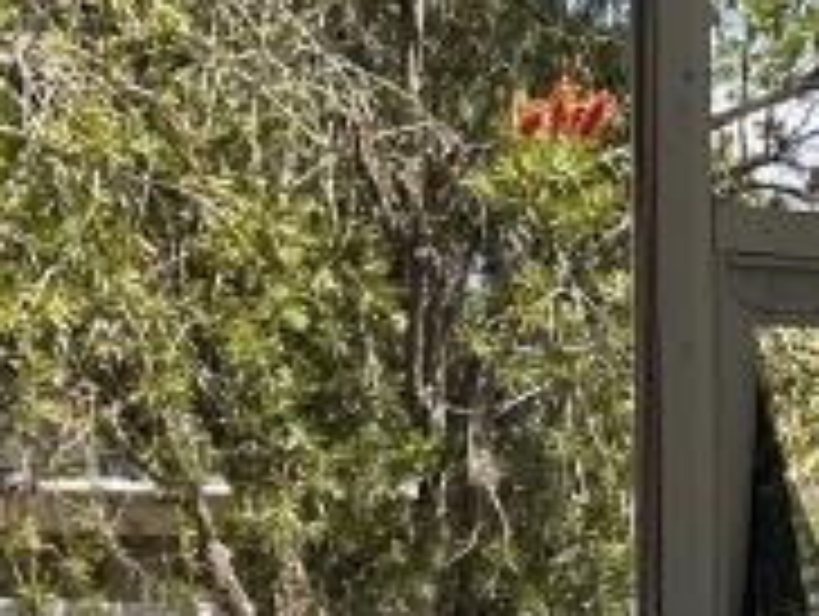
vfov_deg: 10.1
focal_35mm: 146
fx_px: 3459
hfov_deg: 13.3
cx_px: 810
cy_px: 701
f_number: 1.5
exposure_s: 1/2045
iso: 50
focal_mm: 5.7
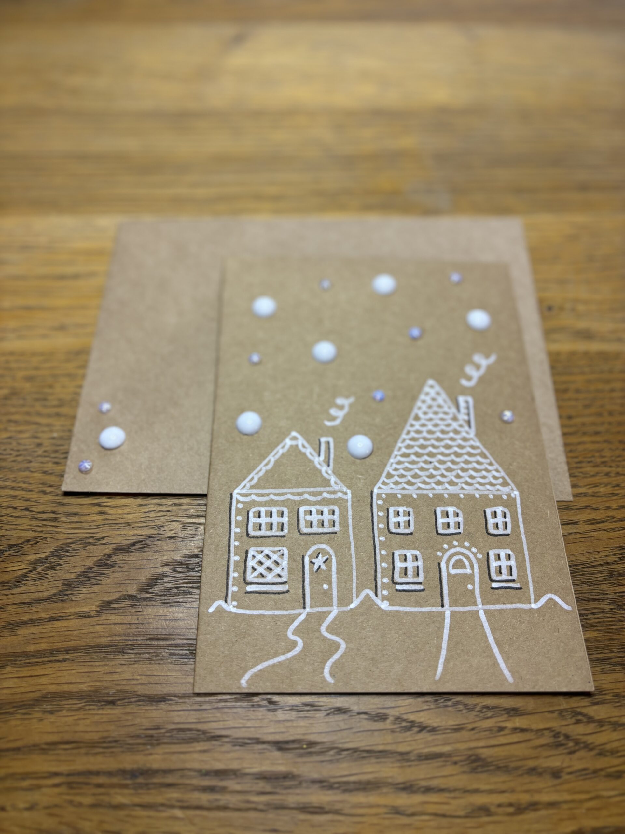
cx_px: 312
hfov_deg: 53.1
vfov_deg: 67.3
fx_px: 626
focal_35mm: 26
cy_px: 417
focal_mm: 5.96
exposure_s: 1/50
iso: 100
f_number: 1.6
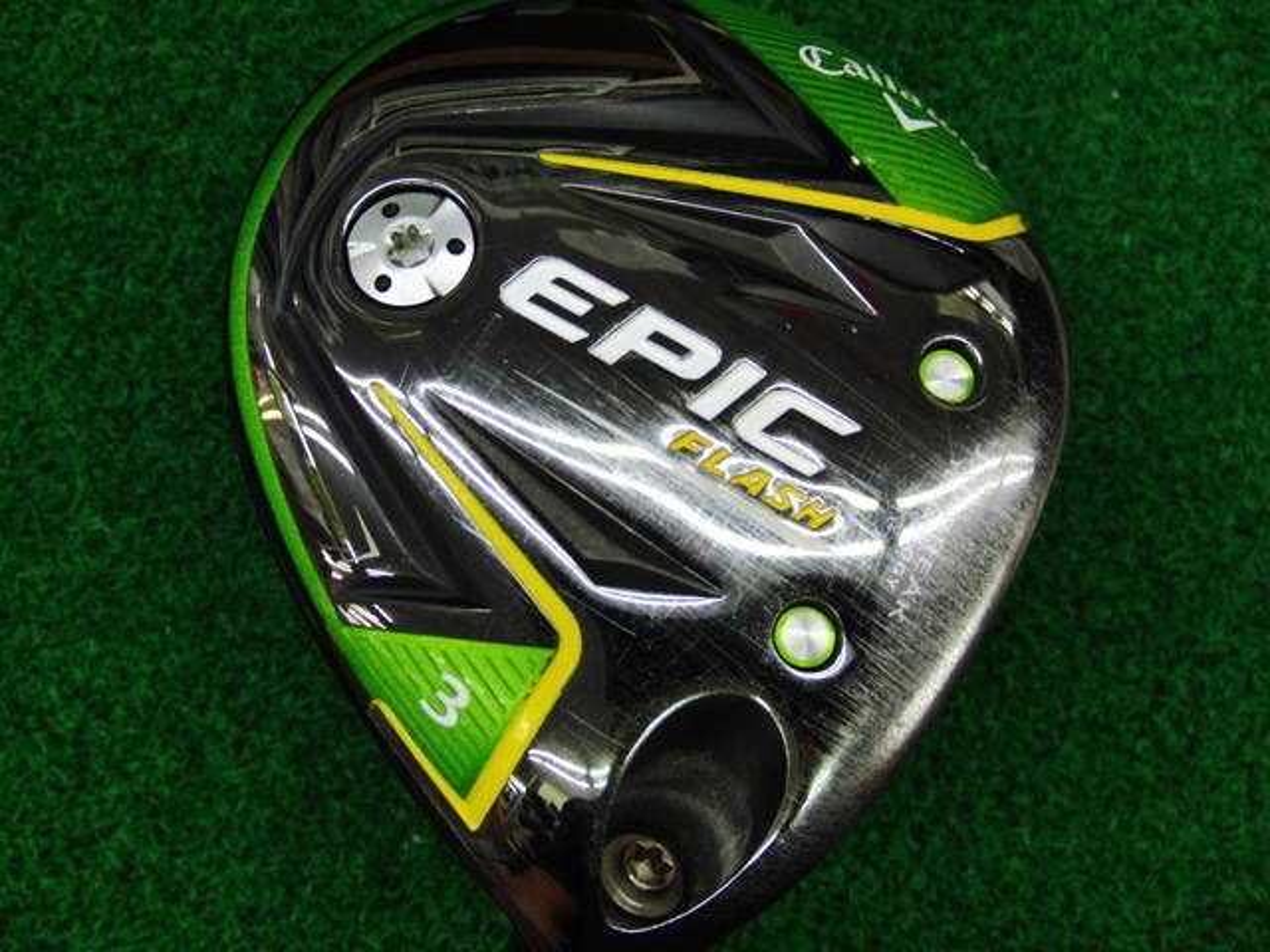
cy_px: 476
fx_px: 1357
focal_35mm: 37
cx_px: 635
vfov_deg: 38.7
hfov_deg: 50.1
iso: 250
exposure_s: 1/80
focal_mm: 6.42
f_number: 3.6
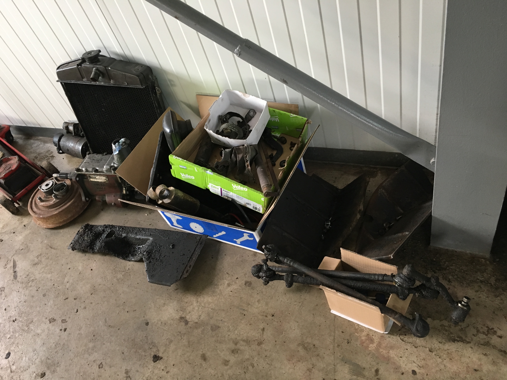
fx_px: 425
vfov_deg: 48.2
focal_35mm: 29
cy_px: 190
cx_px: 254
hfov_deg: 61.7
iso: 160
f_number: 2.2
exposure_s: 1/33
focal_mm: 4.15
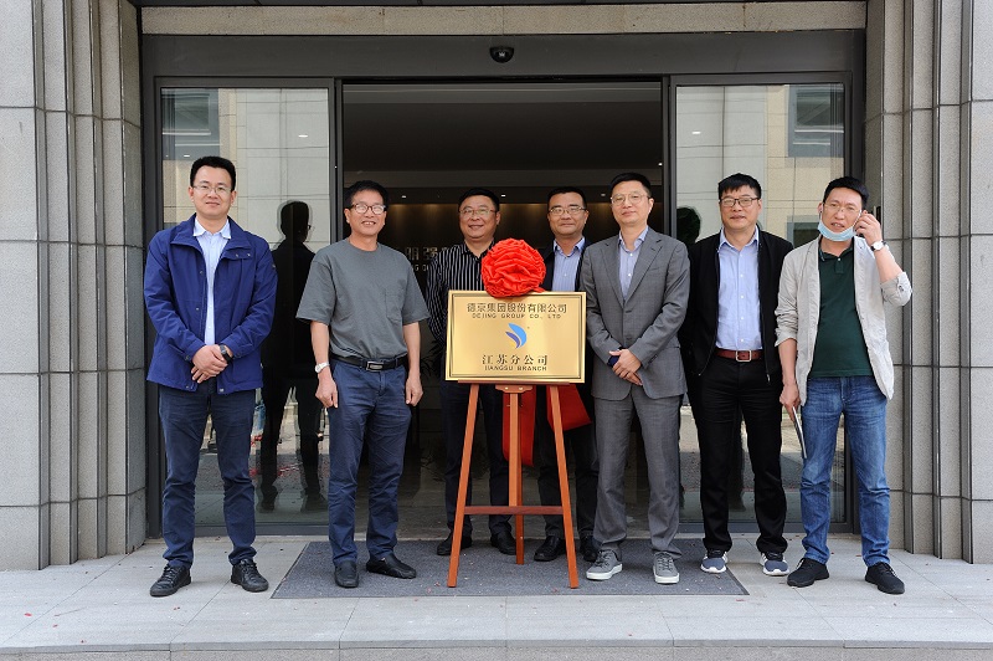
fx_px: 1323
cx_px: 496
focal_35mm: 48
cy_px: 330
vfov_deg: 28.0
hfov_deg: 41.1
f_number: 7.1
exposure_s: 1/80
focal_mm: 48
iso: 360
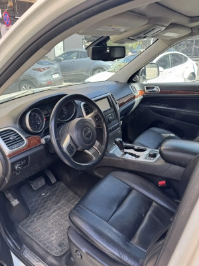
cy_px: 133
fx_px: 184
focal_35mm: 24
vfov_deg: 71.6
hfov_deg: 56.8
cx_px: 100
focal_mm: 6.76
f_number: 1.78
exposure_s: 1/195
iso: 64
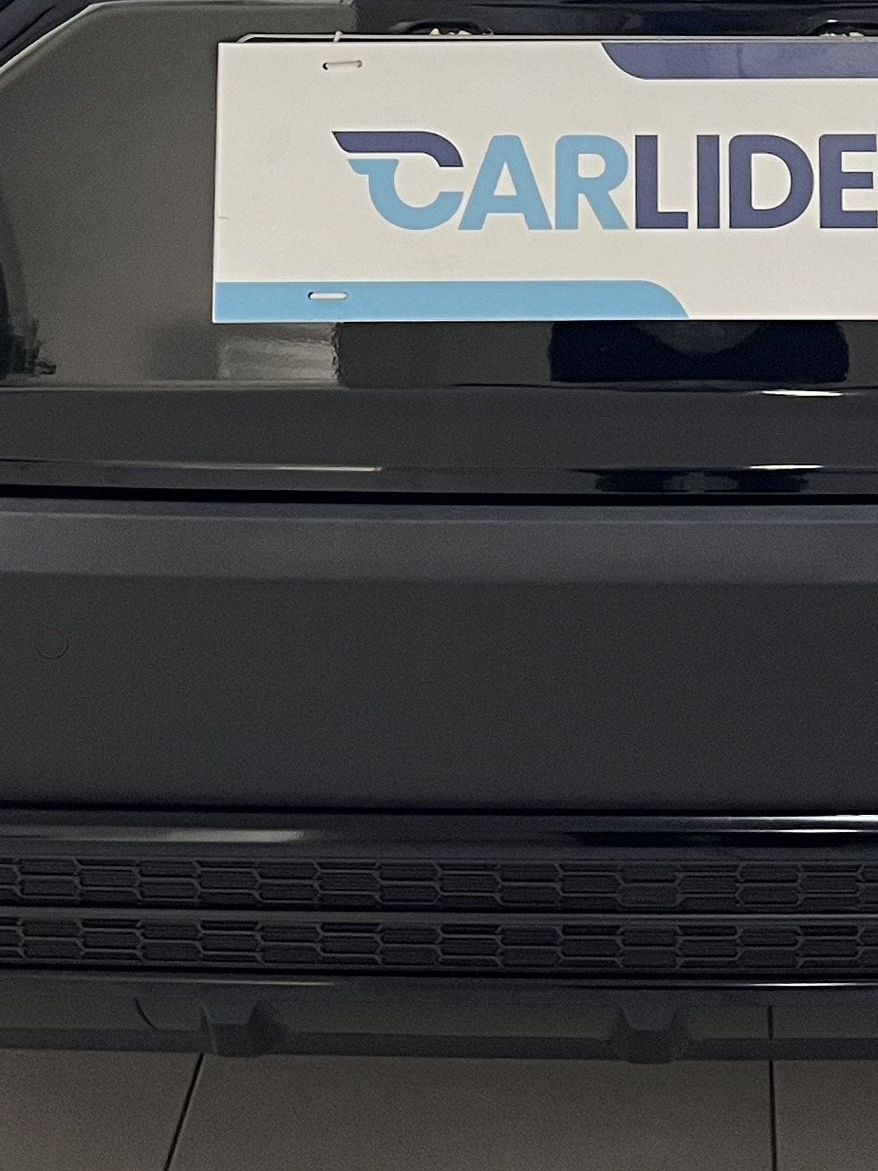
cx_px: 626
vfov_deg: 21.8
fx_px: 2874
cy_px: -124
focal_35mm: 85
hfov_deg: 17.3
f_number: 1.6
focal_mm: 5.1
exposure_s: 1/60
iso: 250
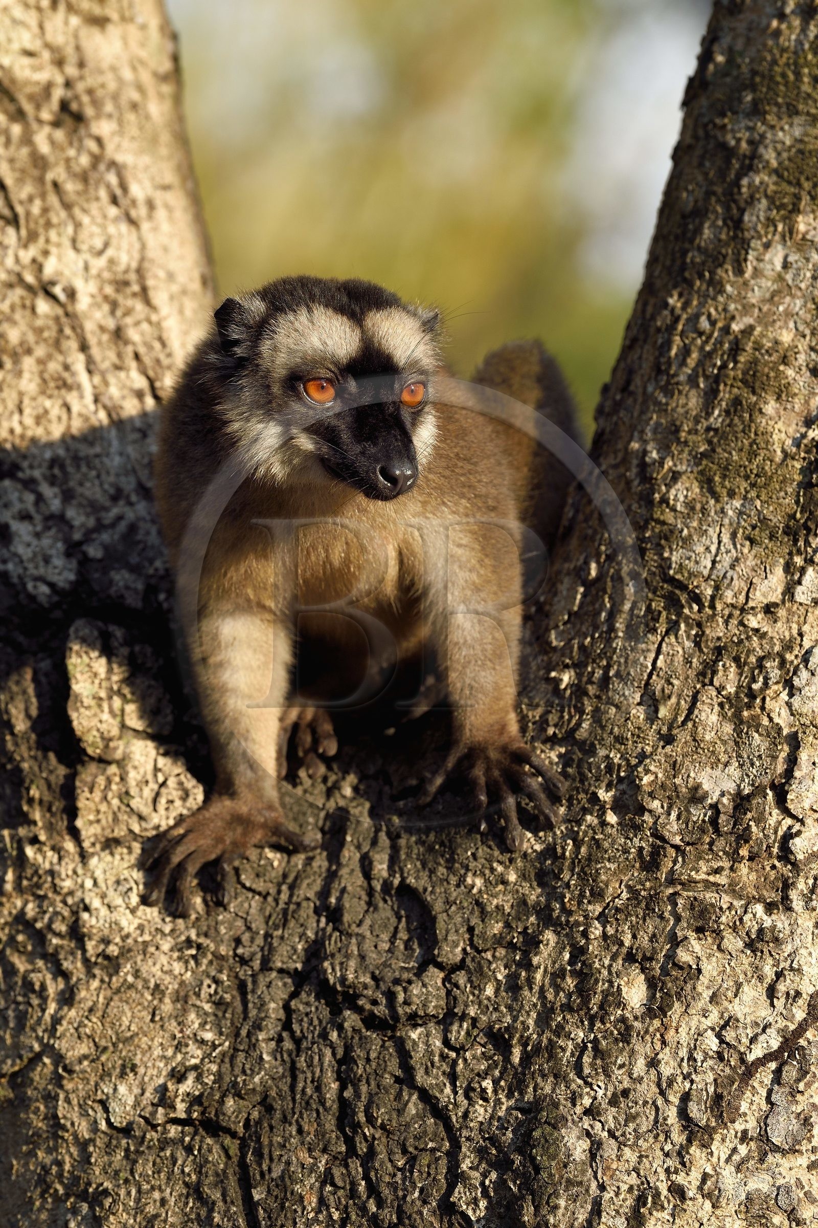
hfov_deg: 6.9
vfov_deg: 10.3
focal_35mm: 200
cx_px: 409
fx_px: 6816
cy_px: 614
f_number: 7.1
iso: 200
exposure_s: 1/250
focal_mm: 200
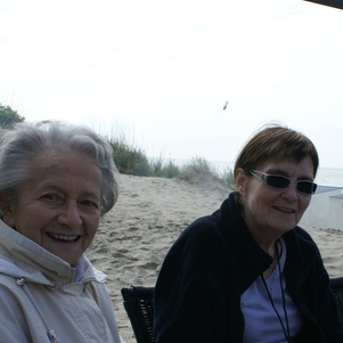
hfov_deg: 25.9
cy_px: 182
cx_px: 240
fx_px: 740
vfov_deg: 26.1
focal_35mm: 66
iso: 100
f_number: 9
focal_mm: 26
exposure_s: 1/250
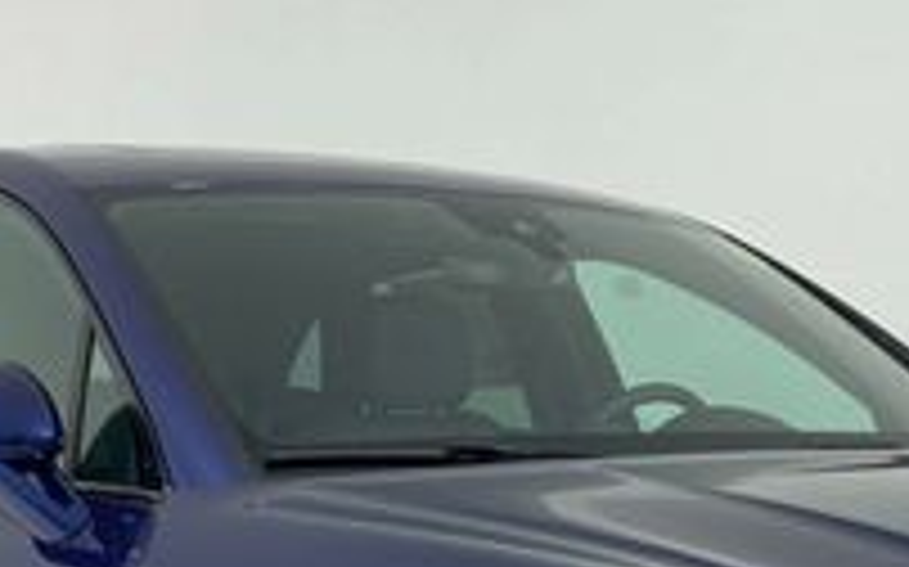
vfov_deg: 13.5
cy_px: 680
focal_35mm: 94
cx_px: 639
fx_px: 2327
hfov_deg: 22.0
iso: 20
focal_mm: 3.99
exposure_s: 1/190
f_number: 1.8
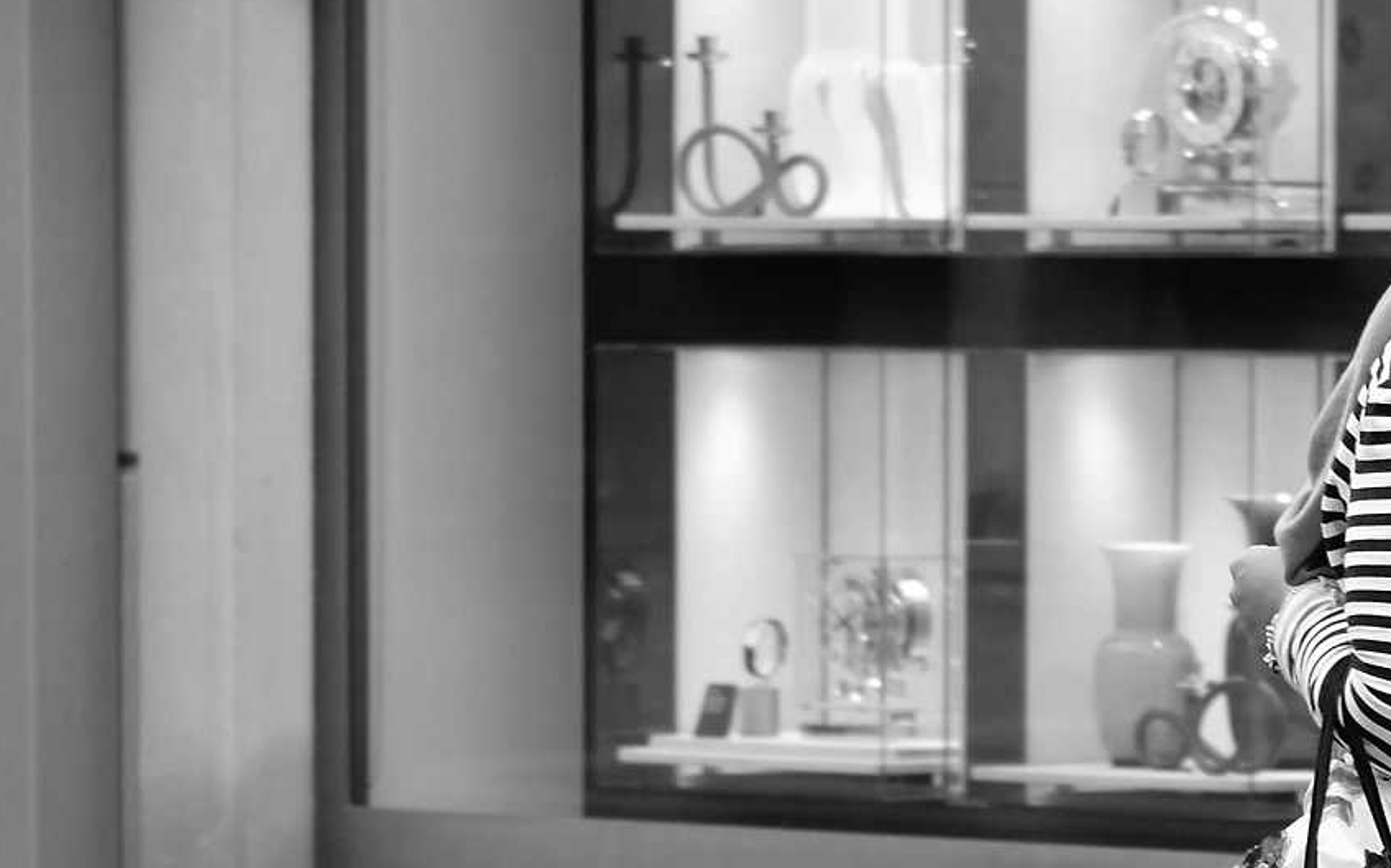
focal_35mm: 257
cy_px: 868
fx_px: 9741
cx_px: 1964
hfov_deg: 8.0
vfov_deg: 5.1
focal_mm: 59.6
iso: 640
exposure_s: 1/160
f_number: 4.7
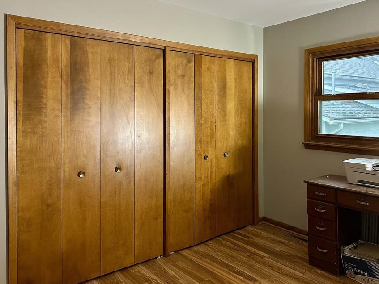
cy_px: 115
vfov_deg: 48.0
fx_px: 318
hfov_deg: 61.3
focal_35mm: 29
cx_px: 220
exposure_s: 1/60
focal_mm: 6.86
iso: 320
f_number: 1.78
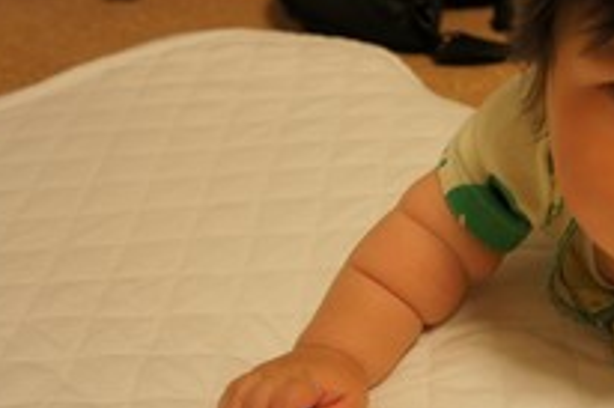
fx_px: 1091
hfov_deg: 30.1
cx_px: 554
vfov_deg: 21.2
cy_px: 253
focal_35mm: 64
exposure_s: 1/40
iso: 500
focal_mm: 22
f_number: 4
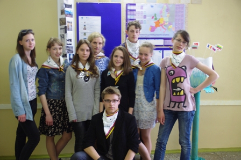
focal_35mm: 64
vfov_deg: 21.2
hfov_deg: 31.4
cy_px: 80
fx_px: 428
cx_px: 120
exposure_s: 1/8
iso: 400
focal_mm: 43
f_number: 4
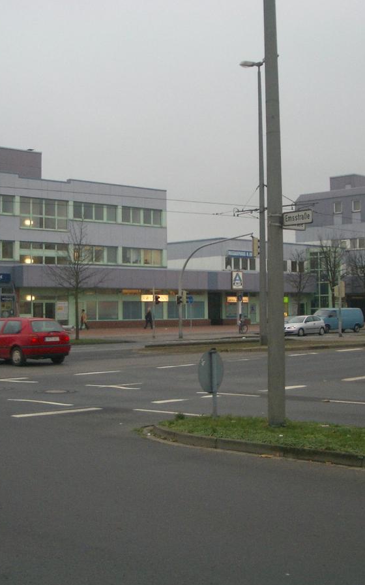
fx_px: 844
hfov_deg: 24.4
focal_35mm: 53
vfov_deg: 38.2
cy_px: 302
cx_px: 147
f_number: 2.6
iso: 100
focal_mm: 5.8
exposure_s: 1/160
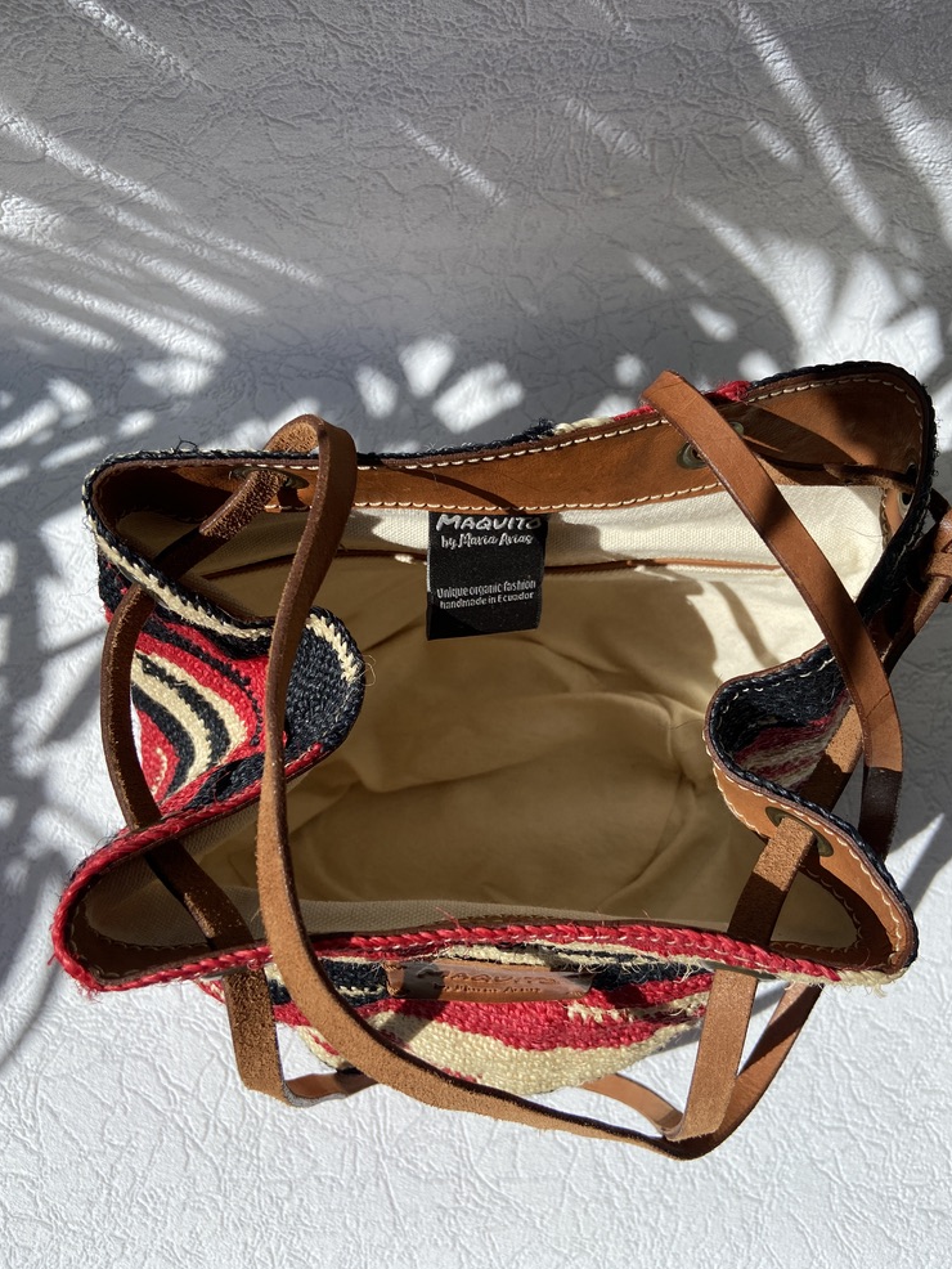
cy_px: 649
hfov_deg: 51.4
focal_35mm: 27
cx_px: 491
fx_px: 990
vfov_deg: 65.3
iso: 32
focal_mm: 4.25
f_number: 1.8
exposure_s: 1/4274
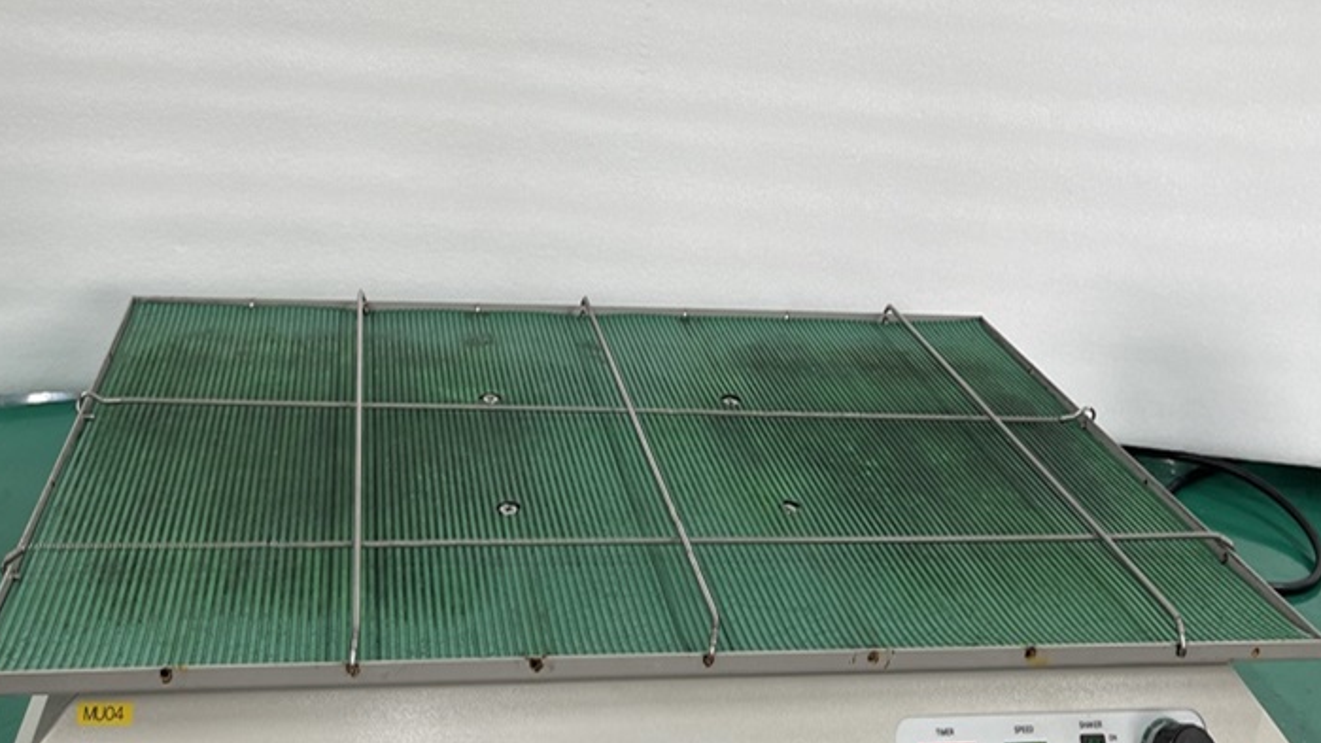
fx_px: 1051
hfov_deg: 64.3
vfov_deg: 38.5
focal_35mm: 30
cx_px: 644
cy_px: 487
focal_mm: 5.1
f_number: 1.6
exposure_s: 1/120
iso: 64
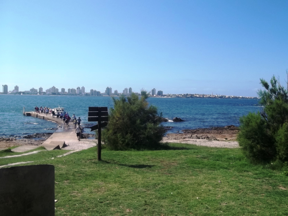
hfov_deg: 51.4
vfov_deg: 39.7
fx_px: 299
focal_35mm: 36
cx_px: 144
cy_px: 108
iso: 64
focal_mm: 6.5
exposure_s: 1/250
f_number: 8
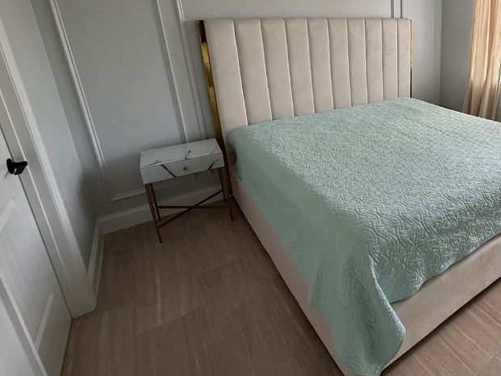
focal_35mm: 23
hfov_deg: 66.5
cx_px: 407
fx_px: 333
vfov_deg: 57.2
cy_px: 118
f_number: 2.2
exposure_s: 1/167
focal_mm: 2.22
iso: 64
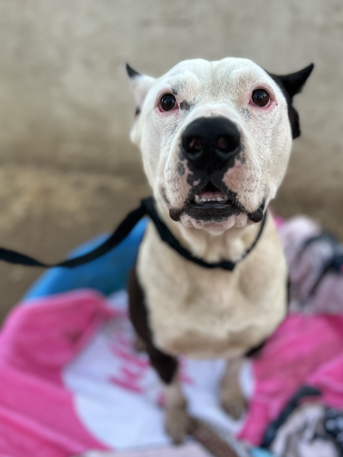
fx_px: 357
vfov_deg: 65.3
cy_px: 236
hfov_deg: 51.3
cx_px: 177
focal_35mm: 27
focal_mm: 5.7
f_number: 1.5
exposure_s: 1/121
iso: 80
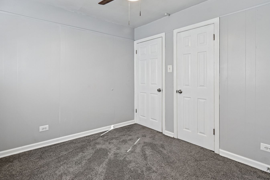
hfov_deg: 89.3
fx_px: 135
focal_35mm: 18
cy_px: 76
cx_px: 114
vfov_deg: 67.0
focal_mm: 10
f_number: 8
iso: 400
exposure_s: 1/6
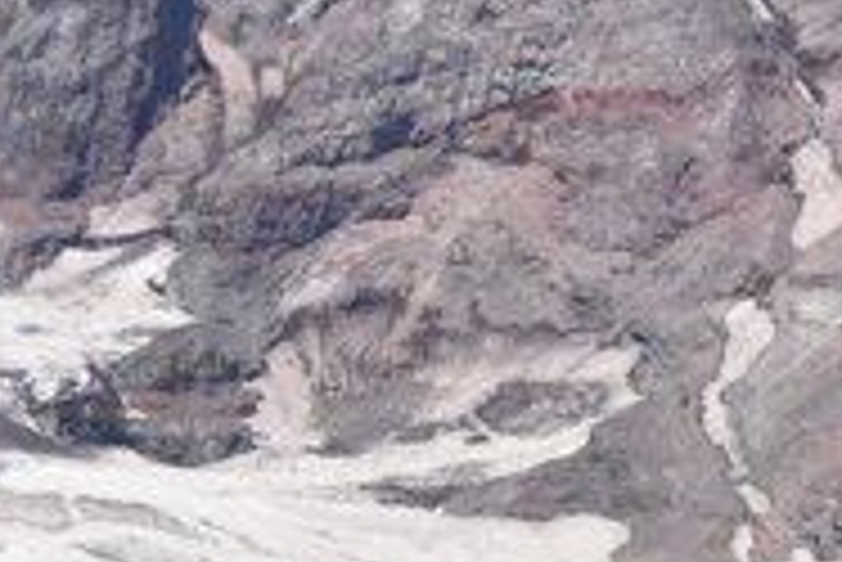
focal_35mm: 533
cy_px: 890
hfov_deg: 3.8
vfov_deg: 2.6
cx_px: 1959
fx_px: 12476
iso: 100
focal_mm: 78
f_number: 9
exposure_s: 1/320
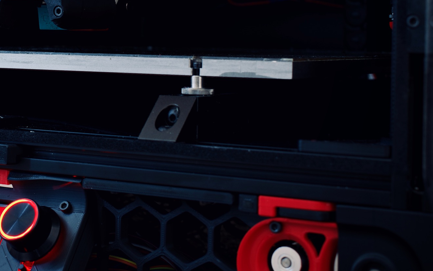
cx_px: 85
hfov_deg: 22.3
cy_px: 40
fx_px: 1086
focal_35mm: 92
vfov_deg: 14.1
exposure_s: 1.3
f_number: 6.3
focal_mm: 35
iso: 100
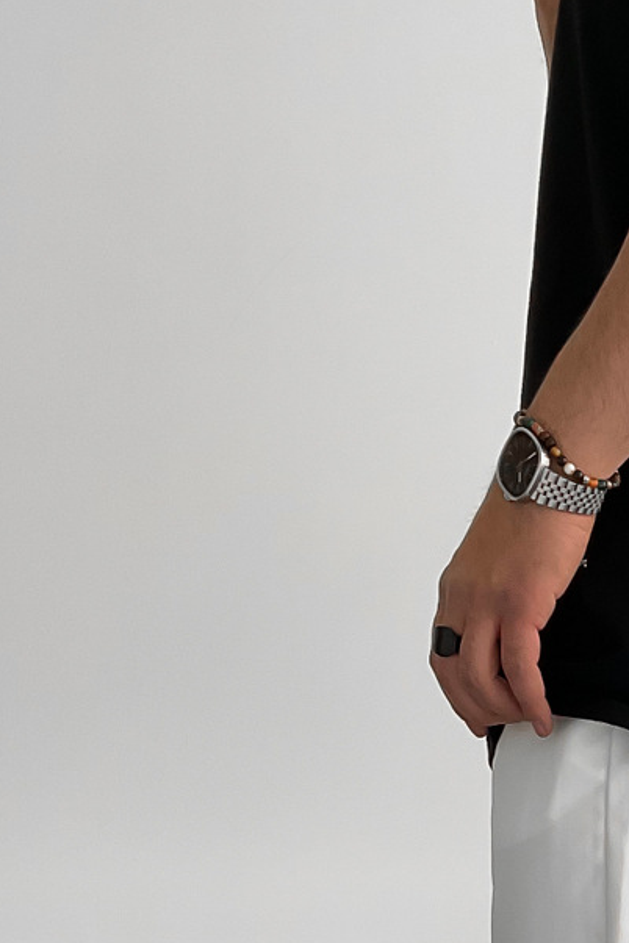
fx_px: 2097
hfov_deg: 16.1
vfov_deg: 23.4
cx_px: 828
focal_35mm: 80
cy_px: 1109
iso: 40
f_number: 1.8
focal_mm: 3
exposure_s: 1/120
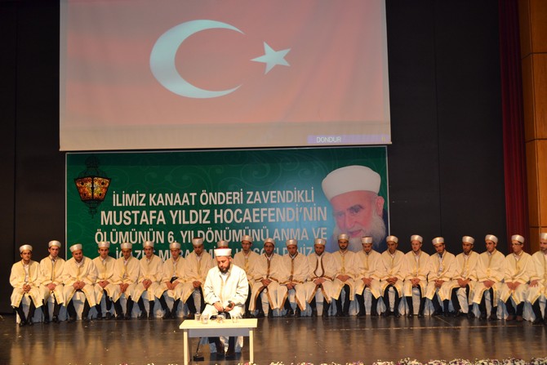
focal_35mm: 42
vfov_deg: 31.9
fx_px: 638
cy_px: 182
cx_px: 274
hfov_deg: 46.4
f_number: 4.5
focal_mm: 28
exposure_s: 1/60
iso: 640
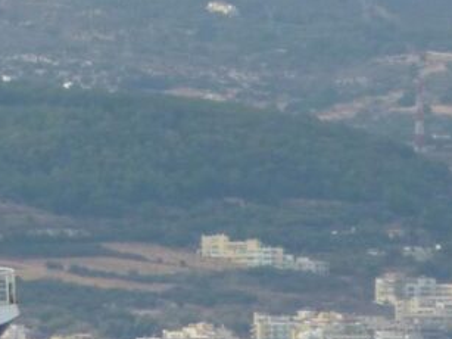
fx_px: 13313
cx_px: -32
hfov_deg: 1.9
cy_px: 76
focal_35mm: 1020
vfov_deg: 1.5
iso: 160
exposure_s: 1/500
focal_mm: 49.2
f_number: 4.9
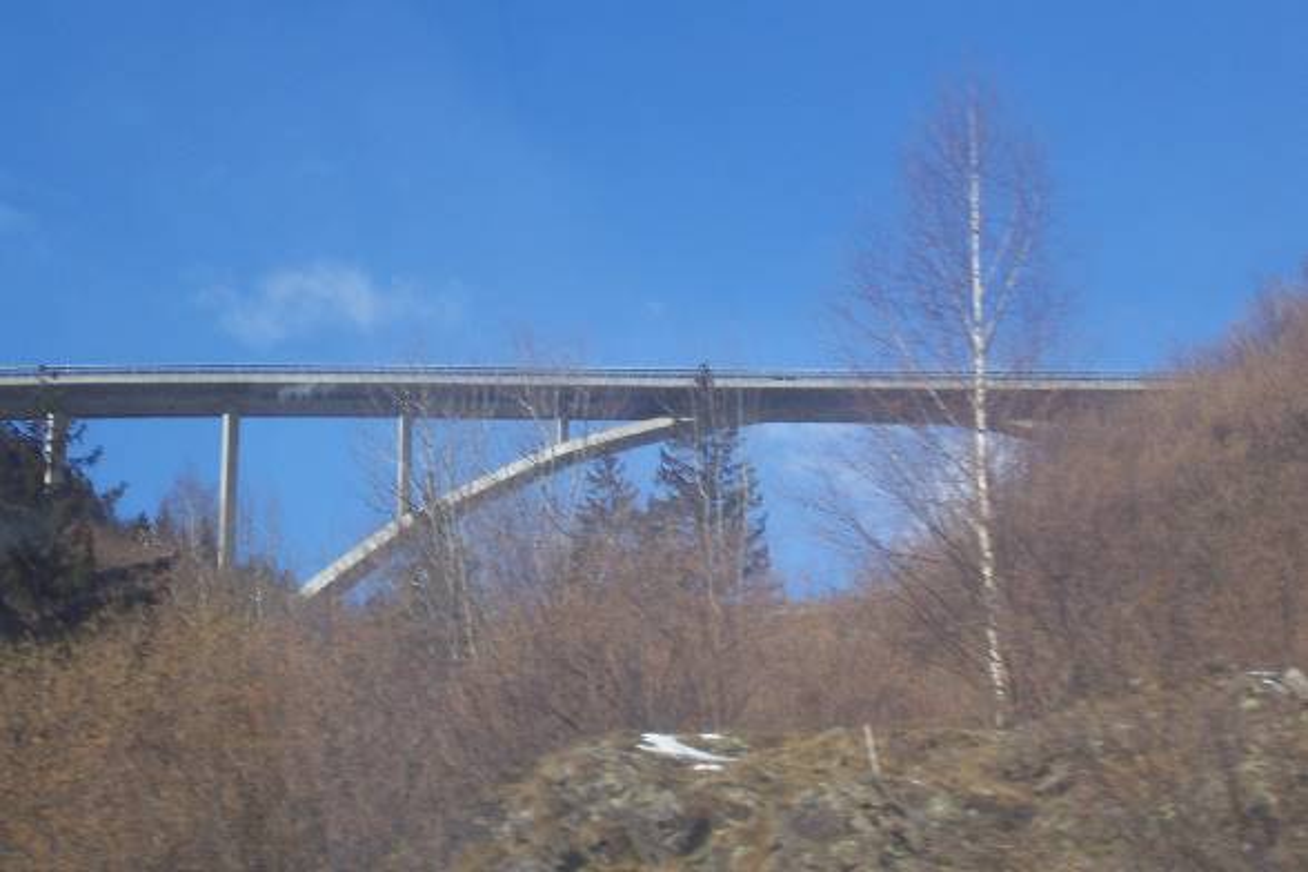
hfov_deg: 20.0
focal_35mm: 102
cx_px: 654
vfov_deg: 13.4
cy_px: 436
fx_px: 3706
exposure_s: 1/250
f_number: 4.6
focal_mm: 16.8
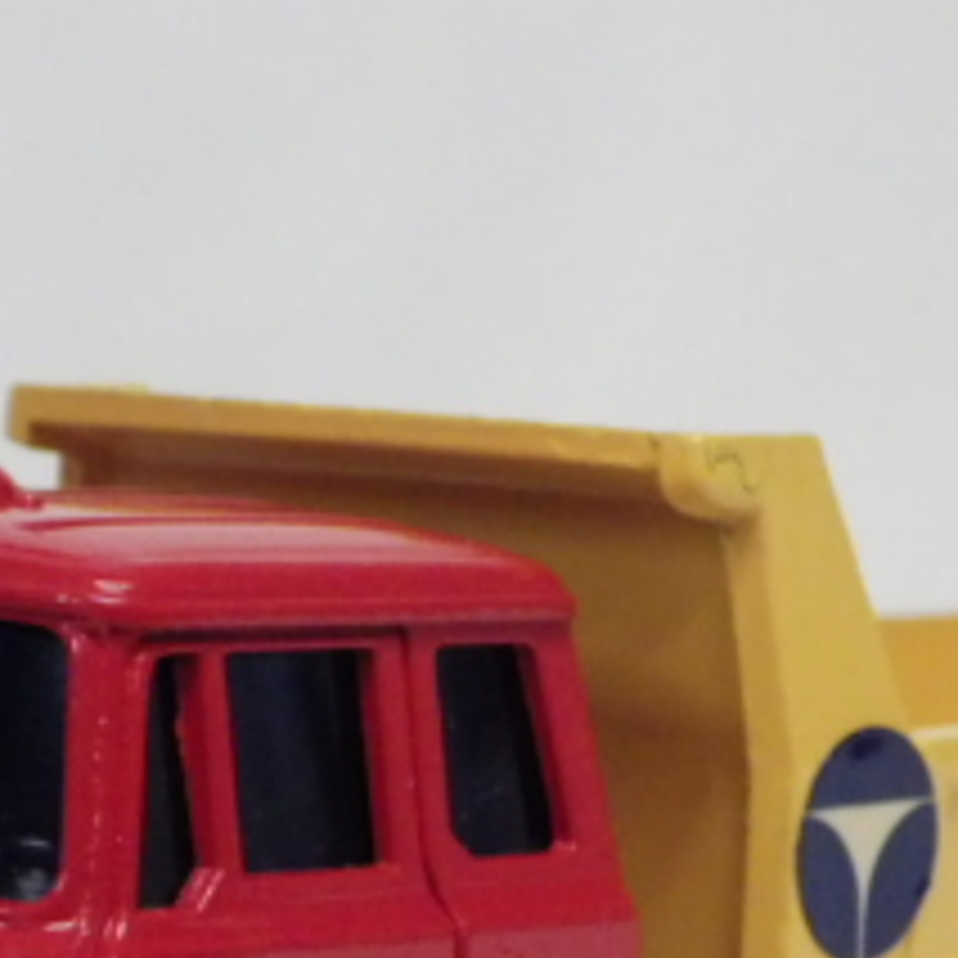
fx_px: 4916
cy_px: 998
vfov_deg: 11.0
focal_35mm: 157
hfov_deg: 11.1
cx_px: 463
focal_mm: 10.7
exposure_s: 1/50
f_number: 4
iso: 800
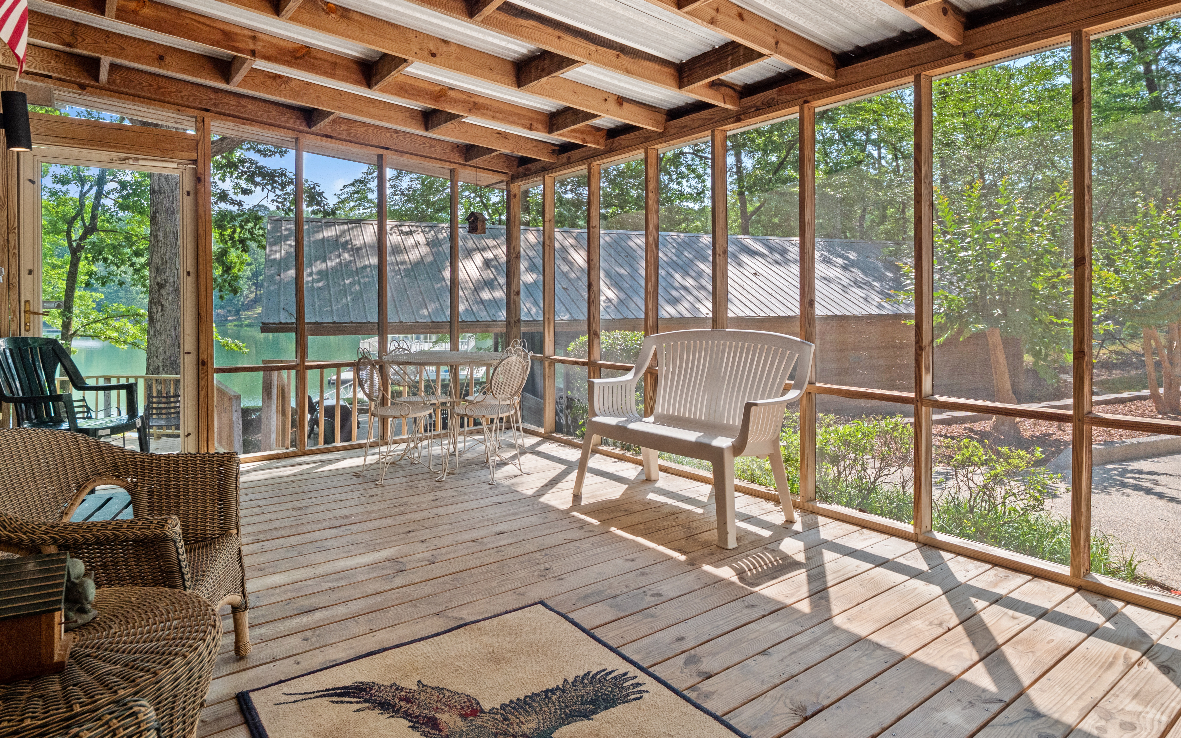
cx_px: 593
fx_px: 644
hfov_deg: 85.1
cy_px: 315
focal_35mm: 20
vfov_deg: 59.4
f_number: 5.6
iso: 400
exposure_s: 1/125
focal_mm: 9
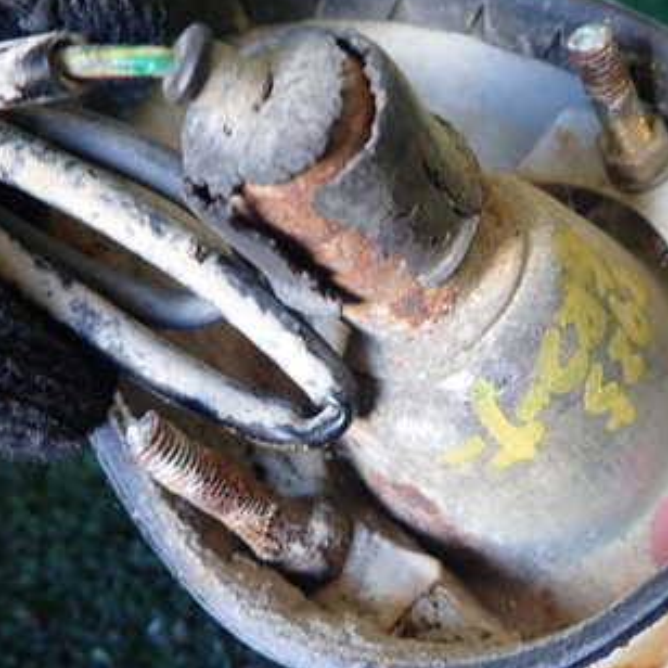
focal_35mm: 43
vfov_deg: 39.1
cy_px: 291
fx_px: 939
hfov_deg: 38.9
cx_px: 421
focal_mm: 4.5
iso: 200
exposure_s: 1/30
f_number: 2
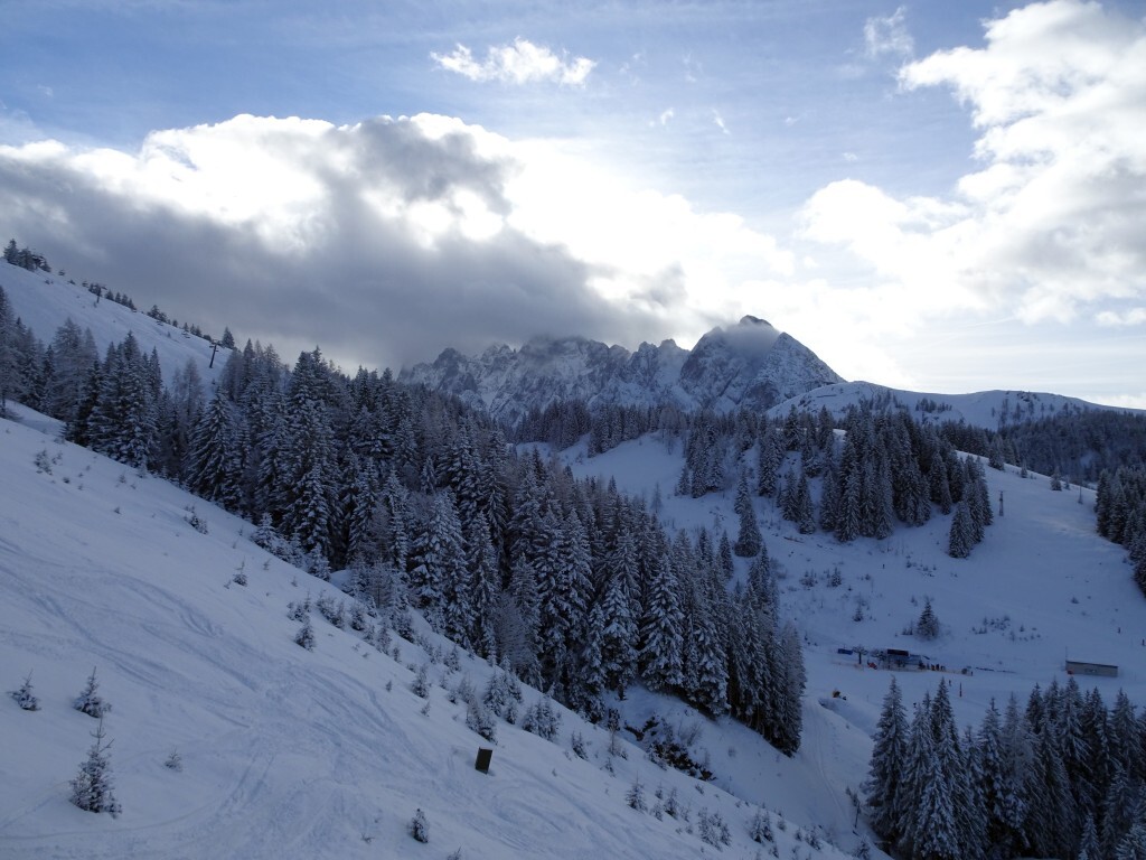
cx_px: 573
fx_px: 795
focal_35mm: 24
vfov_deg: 56.8
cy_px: 430
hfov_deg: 71.6
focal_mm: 4.1
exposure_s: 1/1250
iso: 80
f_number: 3.5
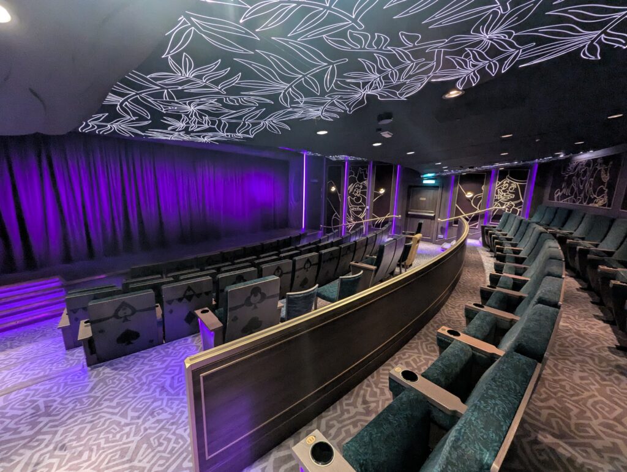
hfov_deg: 106.1
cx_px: 314
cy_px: 236
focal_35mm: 13
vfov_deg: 90.1
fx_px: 236
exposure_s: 1/24
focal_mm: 1.95
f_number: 2.2
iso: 687
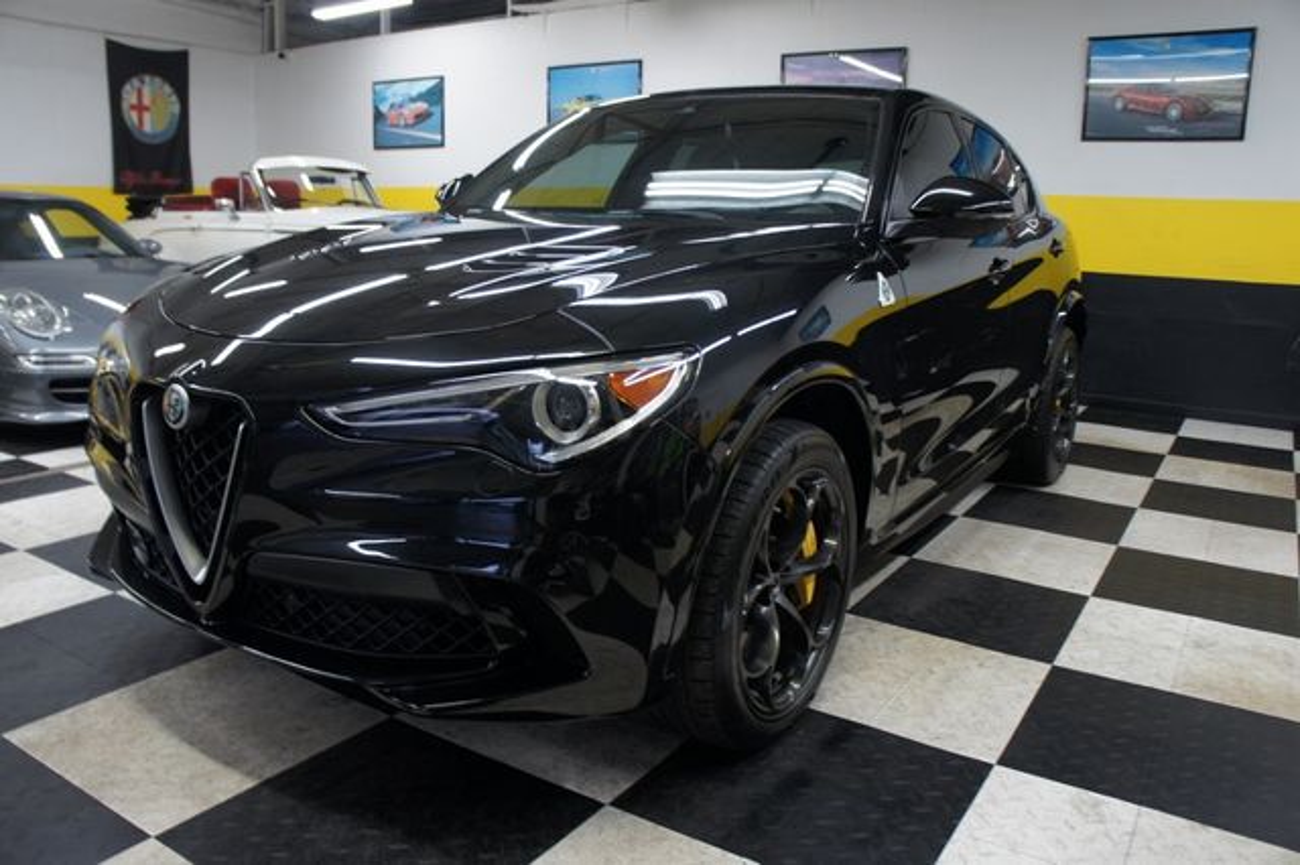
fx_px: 974
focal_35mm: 27
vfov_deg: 47.9
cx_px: 650
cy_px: 432
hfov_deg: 67.4
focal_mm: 18
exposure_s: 1/30
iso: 250
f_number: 3.5
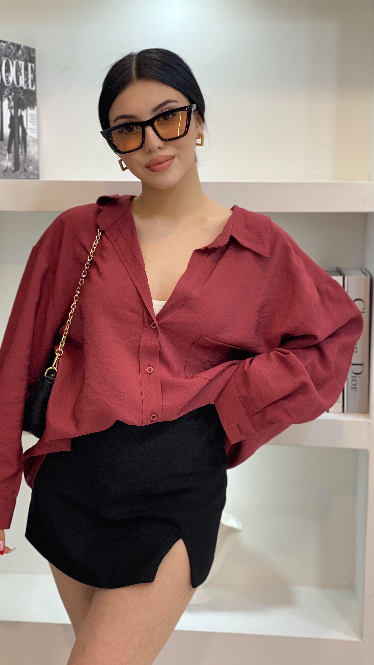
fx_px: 1005
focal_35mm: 57
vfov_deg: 36.6
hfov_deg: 21.1
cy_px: 333
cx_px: 163
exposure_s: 1/100
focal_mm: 6
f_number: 2
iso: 125
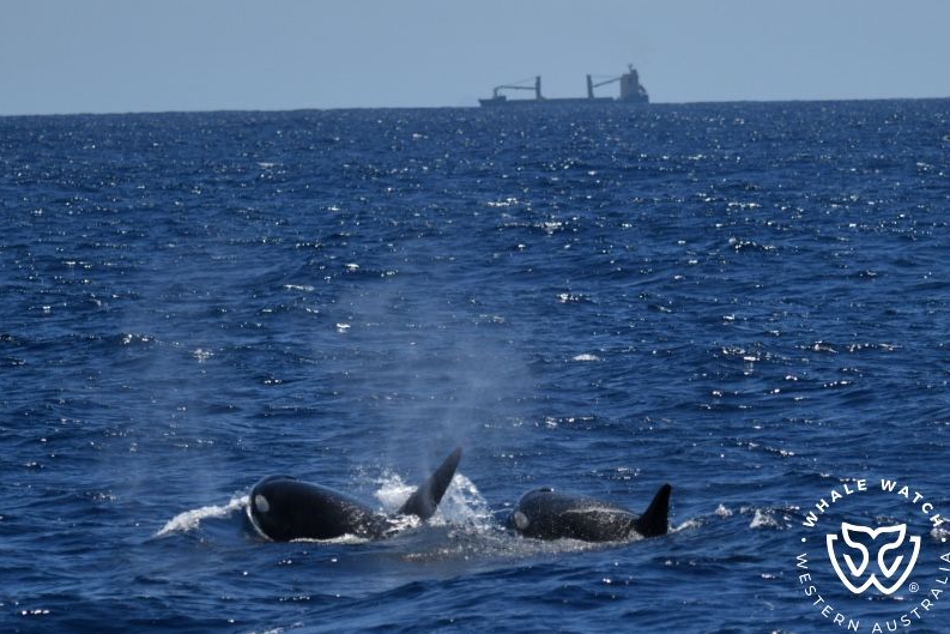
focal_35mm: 242
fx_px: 6387
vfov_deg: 5.7
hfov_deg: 8.5
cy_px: 316
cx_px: 476
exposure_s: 1/8000
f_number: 5.6
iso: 500
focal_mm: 240
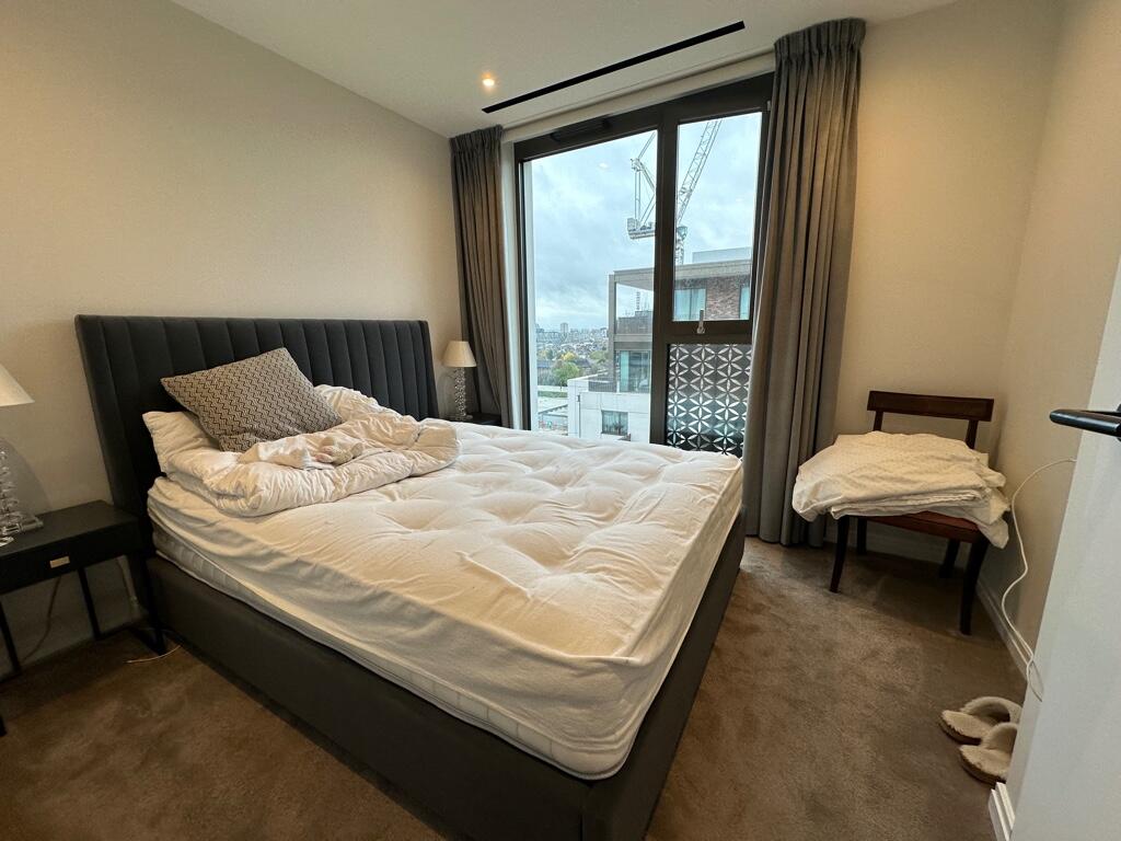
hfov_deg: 102.1
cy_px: 420
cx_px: 560
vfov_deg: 85.7
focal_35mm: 14
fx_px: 453
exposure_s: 1/100
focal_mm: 2.22
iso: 100
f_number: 2.2
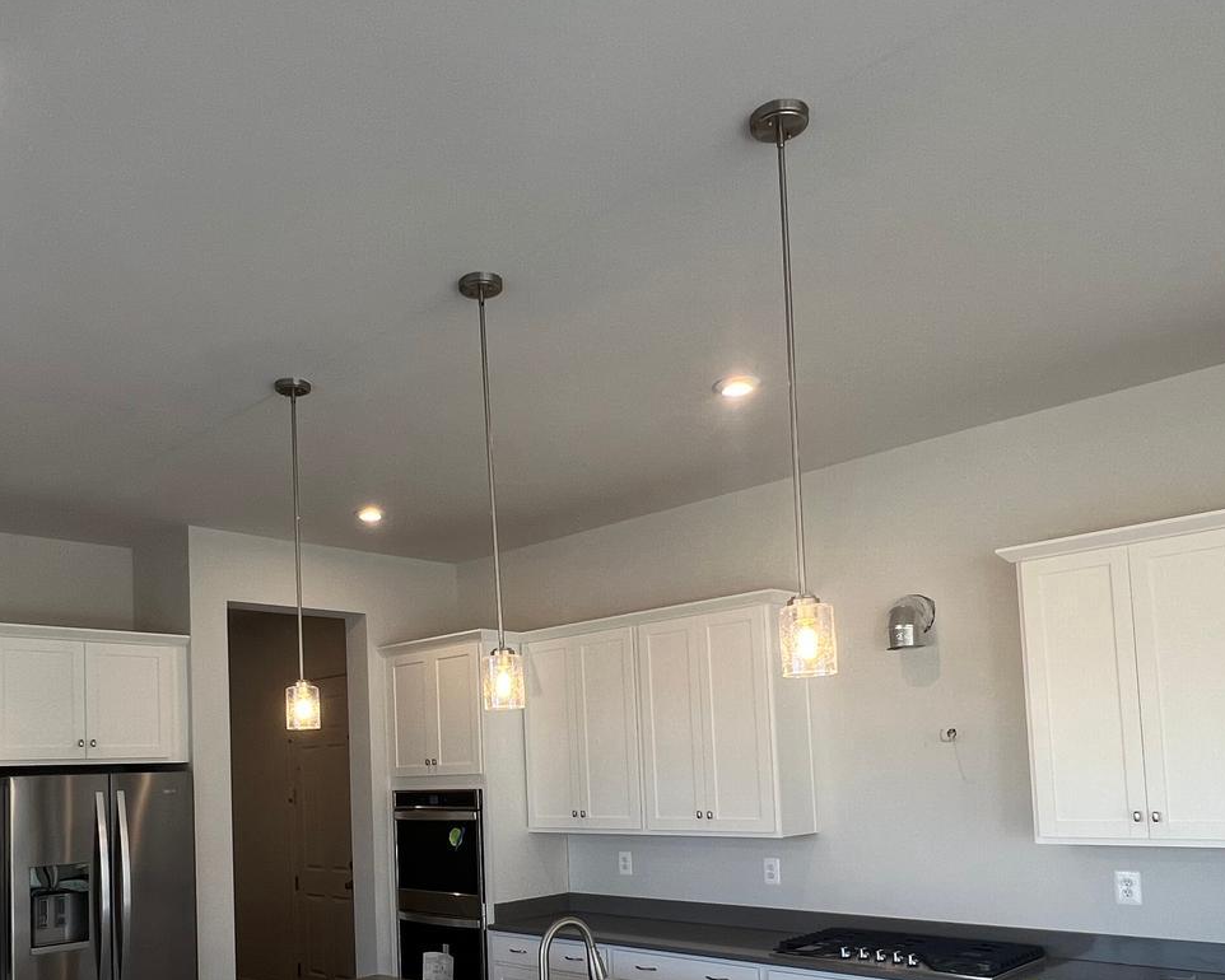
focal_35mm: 27
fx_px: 979
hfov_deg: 63.6
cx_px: 508
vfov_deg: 51.2
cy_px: 719
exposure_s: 1/120
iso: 64
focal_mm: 1.57
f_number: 1.8
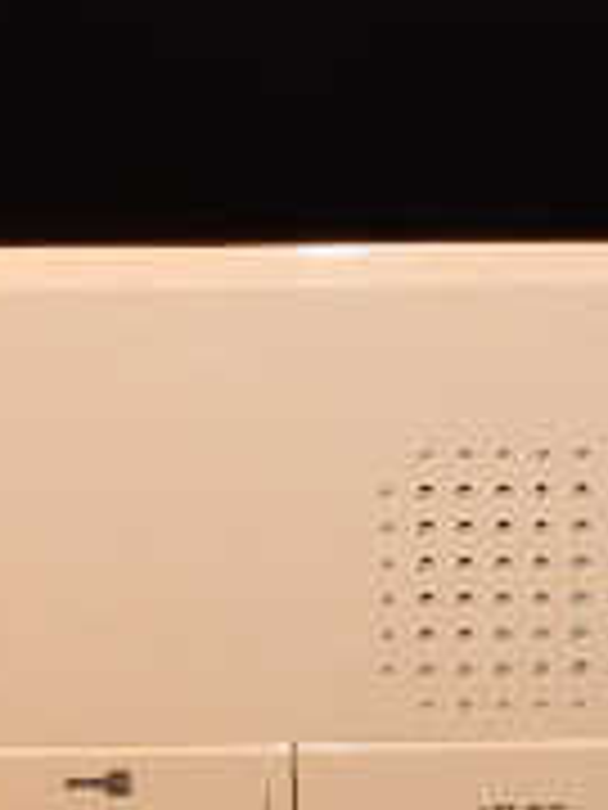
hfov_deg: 16.5
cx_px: 477
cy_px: 58
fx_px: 2084
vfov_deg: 21.5
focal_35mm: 89
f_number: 3.7
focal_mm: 4.5
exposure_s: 1/30
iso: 200
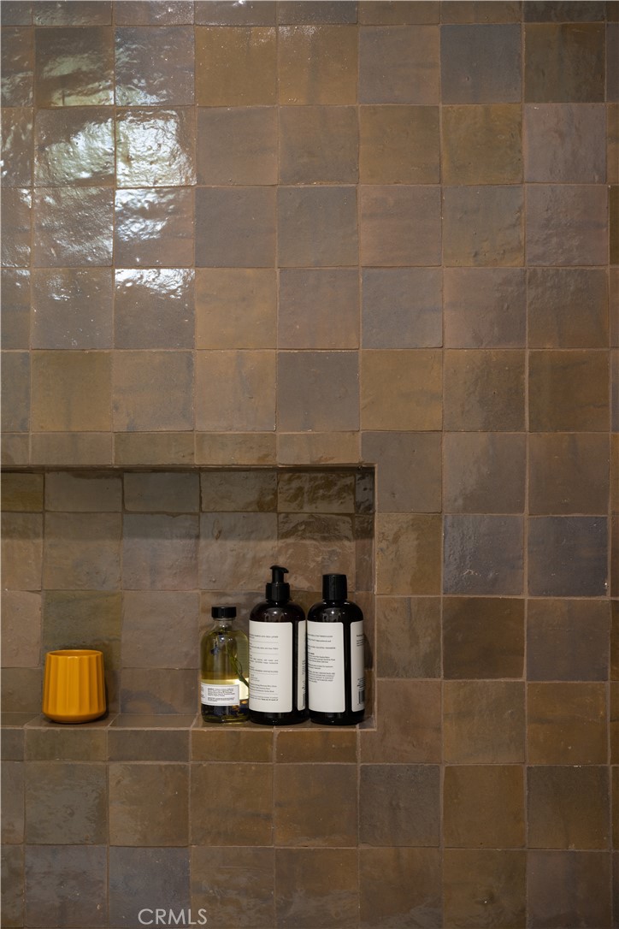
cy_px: 464
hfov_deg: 26.0
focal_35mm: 52
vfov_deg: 38.2
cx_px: 310
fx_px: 1341
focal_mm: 52
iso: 100
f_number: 5.6
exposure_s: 1/1.67
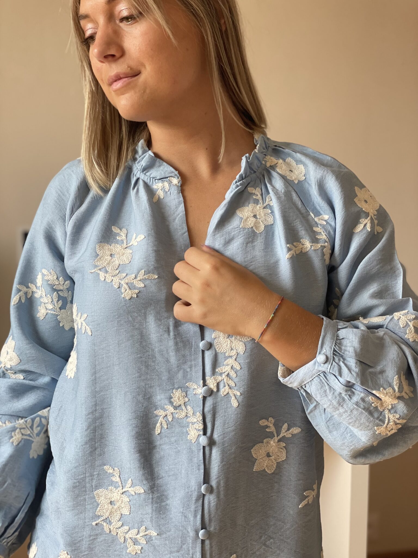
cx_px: 209
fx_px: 837
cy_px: 279
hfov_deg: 28.0
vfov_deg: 36.8
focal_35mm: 52
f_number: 2
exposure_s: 1/122
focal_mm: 6
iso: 40
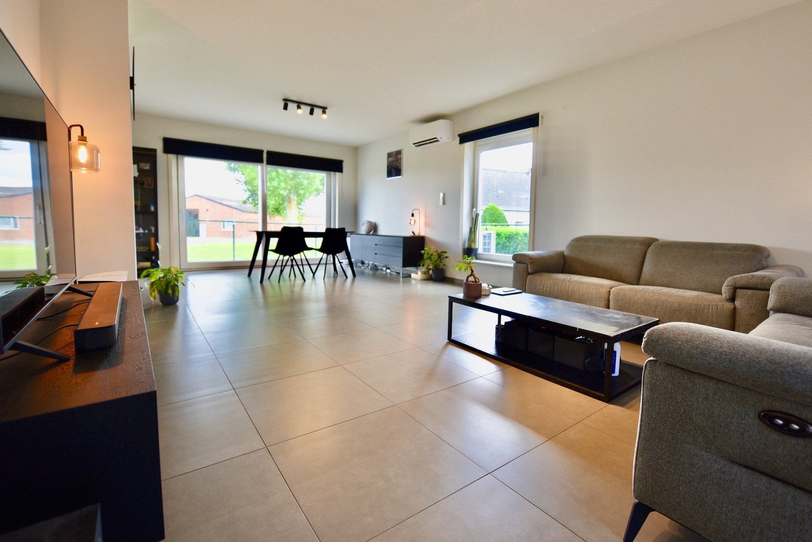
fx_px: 338
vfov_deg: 77.3
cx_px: 406
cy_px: 271
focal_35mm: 15
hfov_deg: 100.4
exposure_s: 1/60
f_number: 2.8
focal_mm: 15
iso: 200
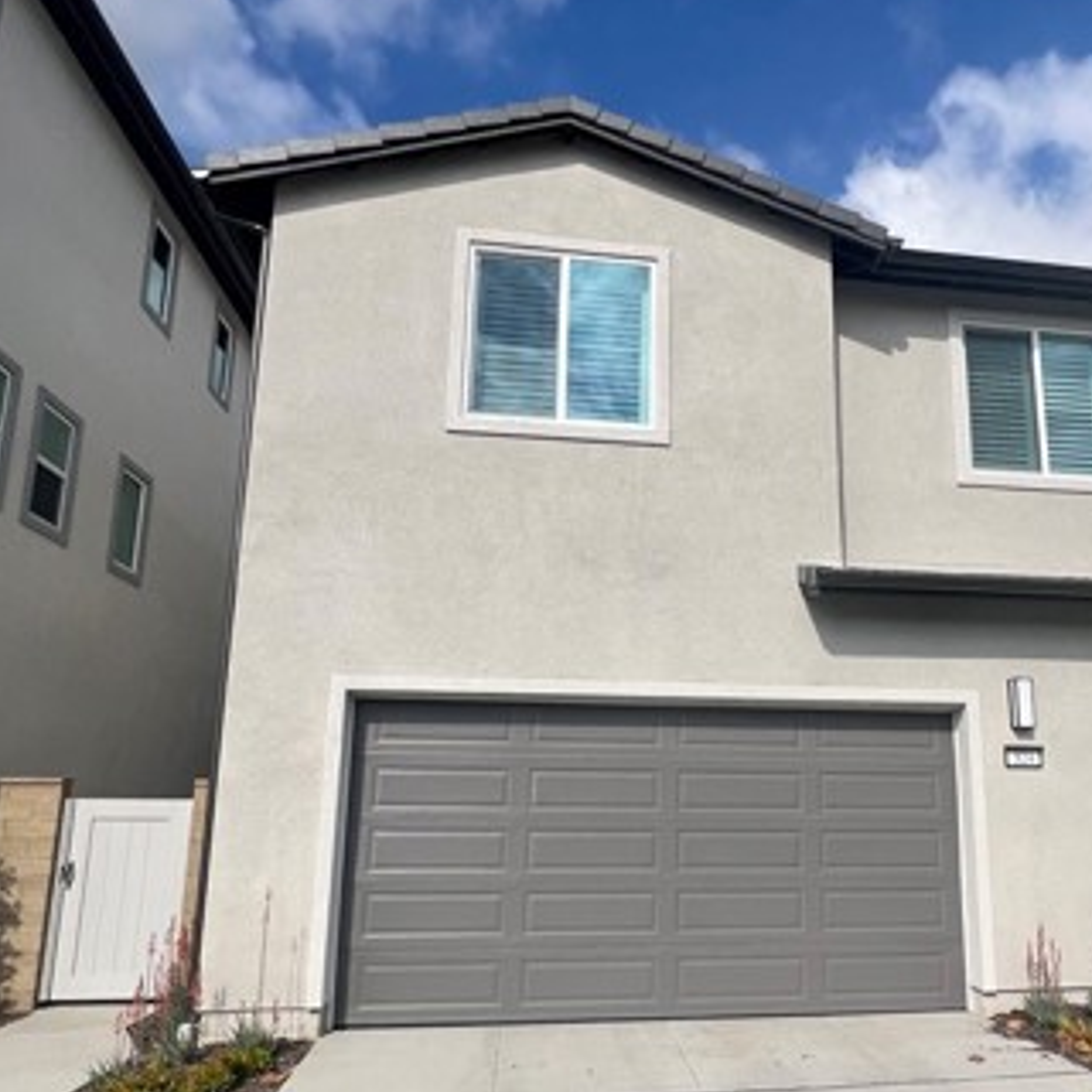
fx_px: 821
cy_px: 659
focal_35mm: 23
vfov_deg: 66.6
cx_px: 679
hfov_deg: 66.3
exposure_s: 1/3534
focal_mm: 1.57
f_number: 1.8
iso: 32
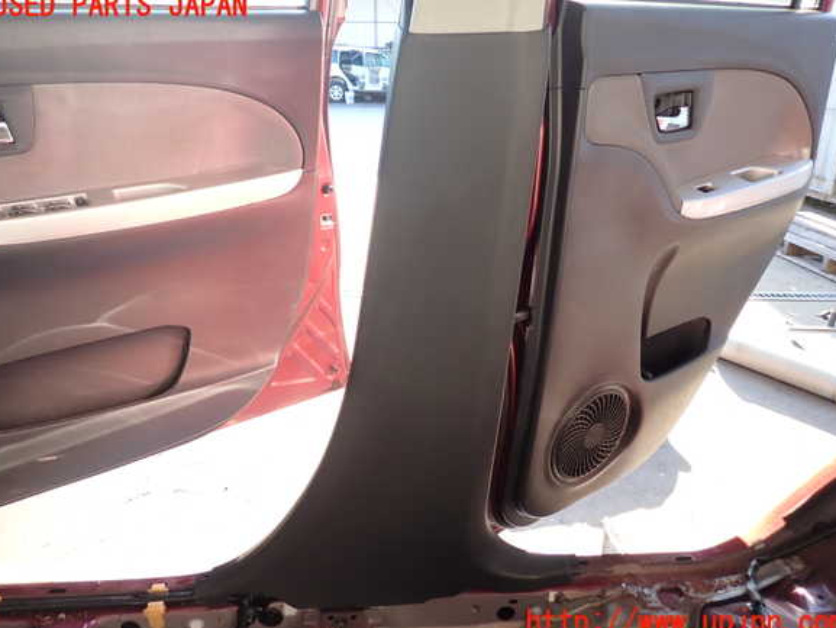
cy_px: 315
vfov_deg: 53.1
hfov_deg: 67.3
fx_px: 628
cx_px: 419
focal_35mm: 26
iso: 100
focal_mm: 4.5
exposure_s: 1/80
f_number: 2
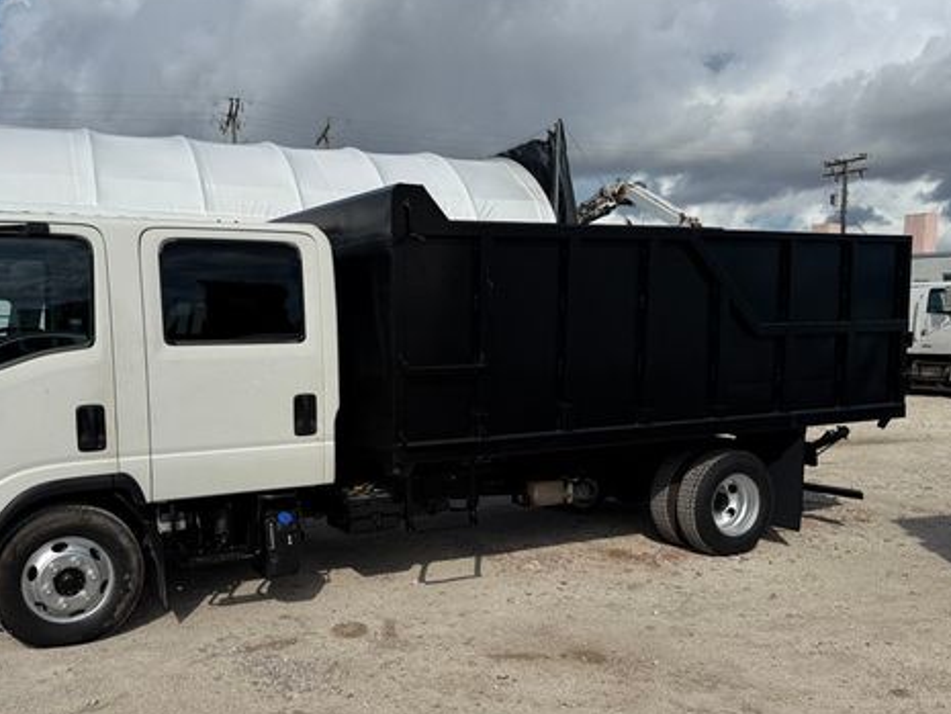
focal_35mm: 33
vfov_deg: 42.7
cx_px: 376
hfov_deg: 54.9
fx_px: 907
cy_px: 430
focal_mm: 6.76
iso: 80
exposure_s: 1/10309
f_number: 1.78
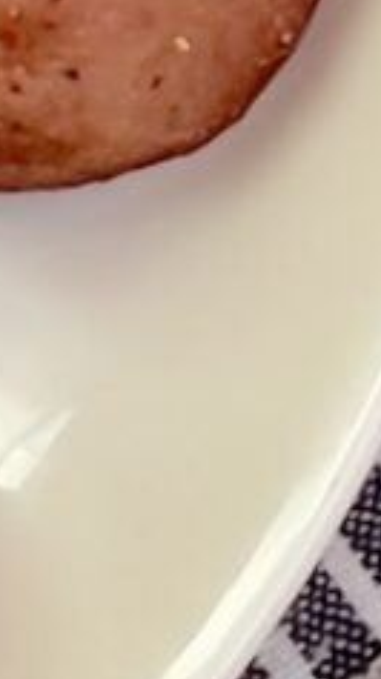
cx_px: -983
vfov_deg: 5.7
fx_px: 6603
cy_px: -997
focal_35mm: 367
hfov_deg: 3.2
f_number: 2
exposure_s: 1/122
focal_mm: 6
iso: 64
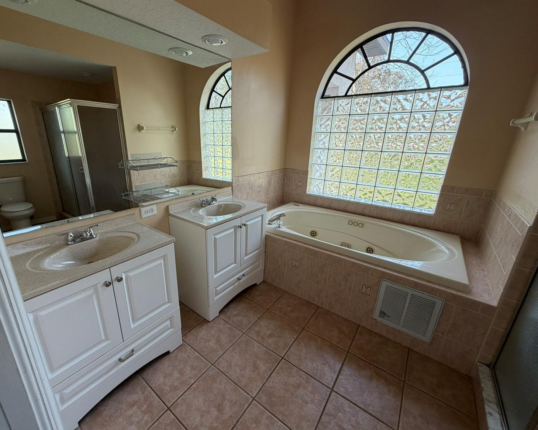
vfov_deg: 84.0
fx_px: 239
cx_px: 245
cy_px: 211
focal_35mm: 15
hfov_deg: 96.6
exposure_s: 1/121
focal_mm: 2.22
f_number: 2.2
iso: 80
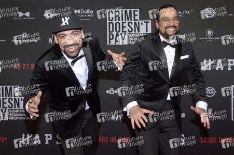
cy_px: 78
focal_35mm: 31
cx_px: 117
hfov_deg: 60.3
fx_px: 201
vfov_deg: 42.3
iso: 500
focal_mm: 31
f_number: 5.6
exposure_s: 1/200
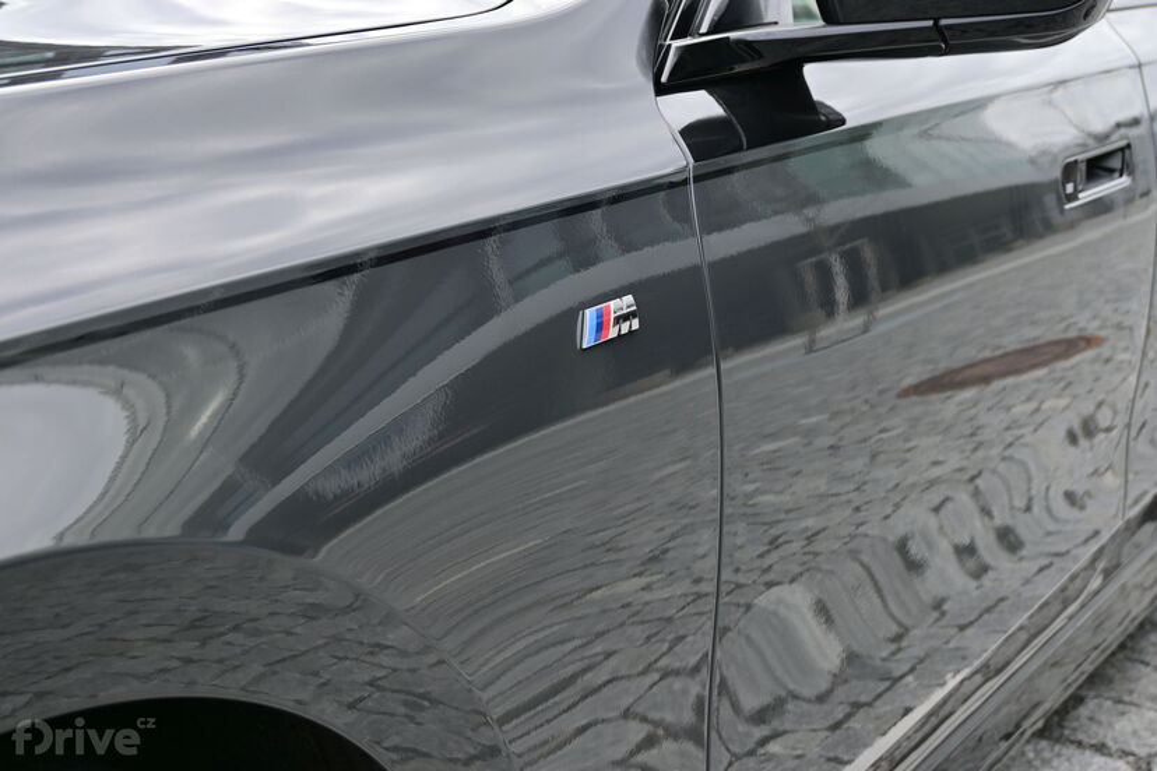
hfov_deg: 35.9
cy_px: 386
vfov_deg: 24.4
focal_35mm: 56
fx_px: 1784
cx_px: 578
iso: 100
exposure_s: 1/125
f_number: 5.6
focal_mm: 37
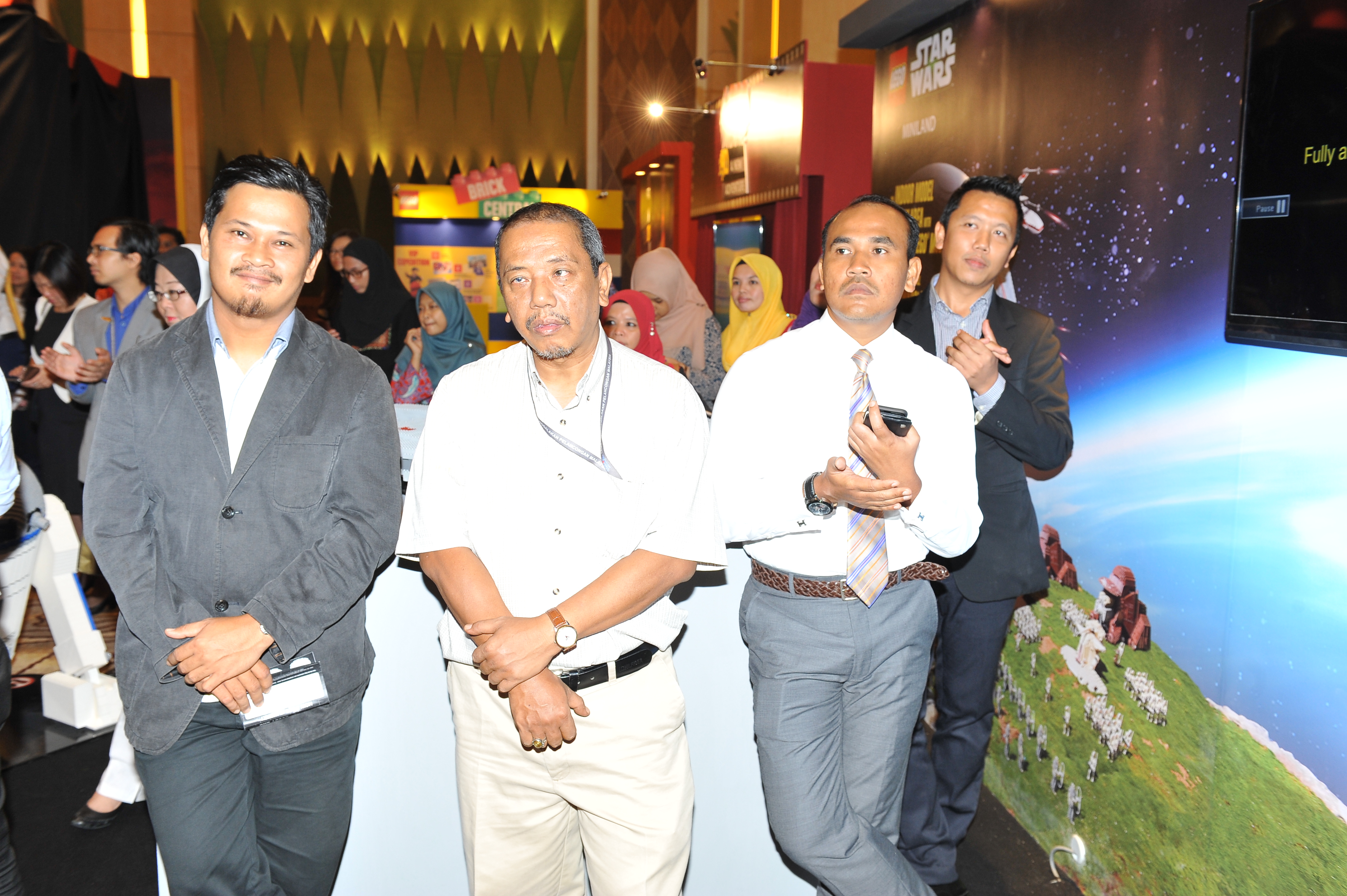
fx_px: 1197
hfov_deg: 58.7
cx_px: 674
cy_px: 448
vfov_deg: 41.1
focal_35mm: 32
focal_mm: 32
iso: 800
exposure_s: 1/80
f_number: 5
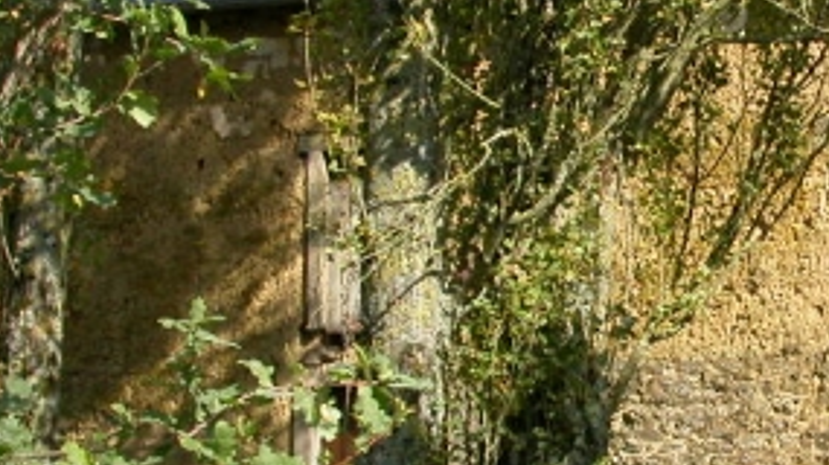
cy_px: 241
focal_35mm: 99
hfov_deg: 20.9
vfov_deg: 12.2
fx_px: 2175
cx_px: 809
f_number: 6
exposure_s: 1/239
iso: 100
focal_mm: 7.85
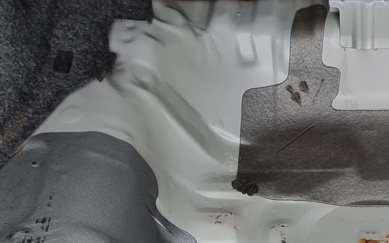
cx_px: 322
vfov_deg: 16.4
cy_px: 337
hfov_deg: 27.2
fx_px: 785
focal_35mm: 74
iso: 50
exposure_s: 1/120
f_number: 1.8
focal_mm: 6.7
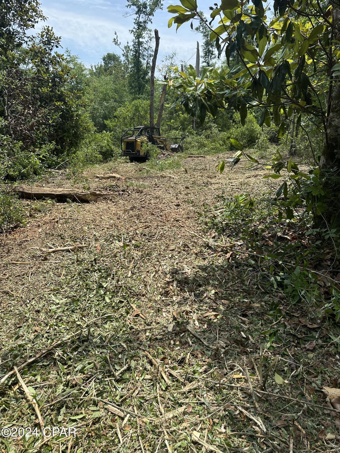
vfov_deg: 71.6
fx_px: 314
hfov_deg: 56.8
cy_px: 226
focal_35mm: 24
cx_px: 170
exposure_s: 1/2732
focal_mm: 6.86
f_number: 1.78
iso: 80
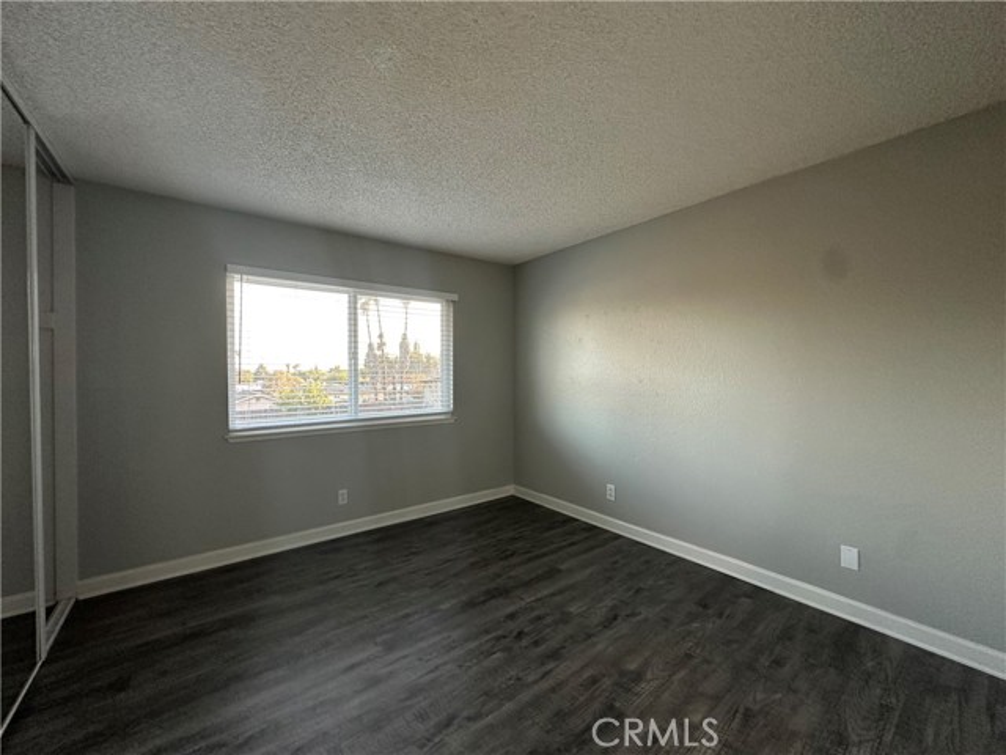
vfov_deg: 85.7
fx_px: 407
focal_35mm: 14
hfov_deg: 102.1
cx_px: 503
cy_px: 378
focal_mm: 2.22
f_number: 2.2
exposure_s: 1/60
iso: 160
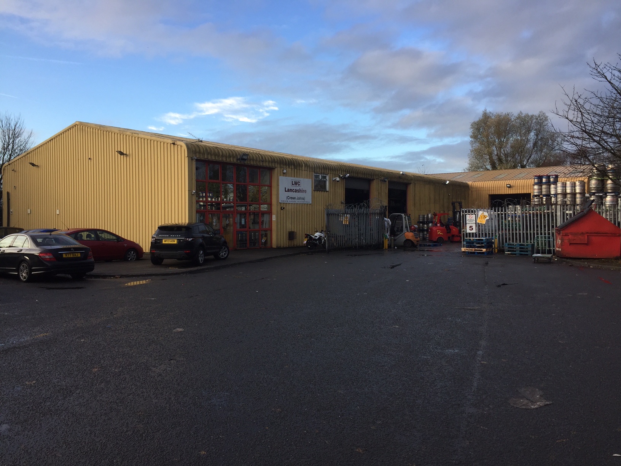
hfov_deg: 61.7
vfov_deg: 48.2
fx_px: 520
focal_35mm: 29
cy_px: 233
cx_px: 310
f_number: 2.2
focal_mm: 4.15
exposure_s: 1/449
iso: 32
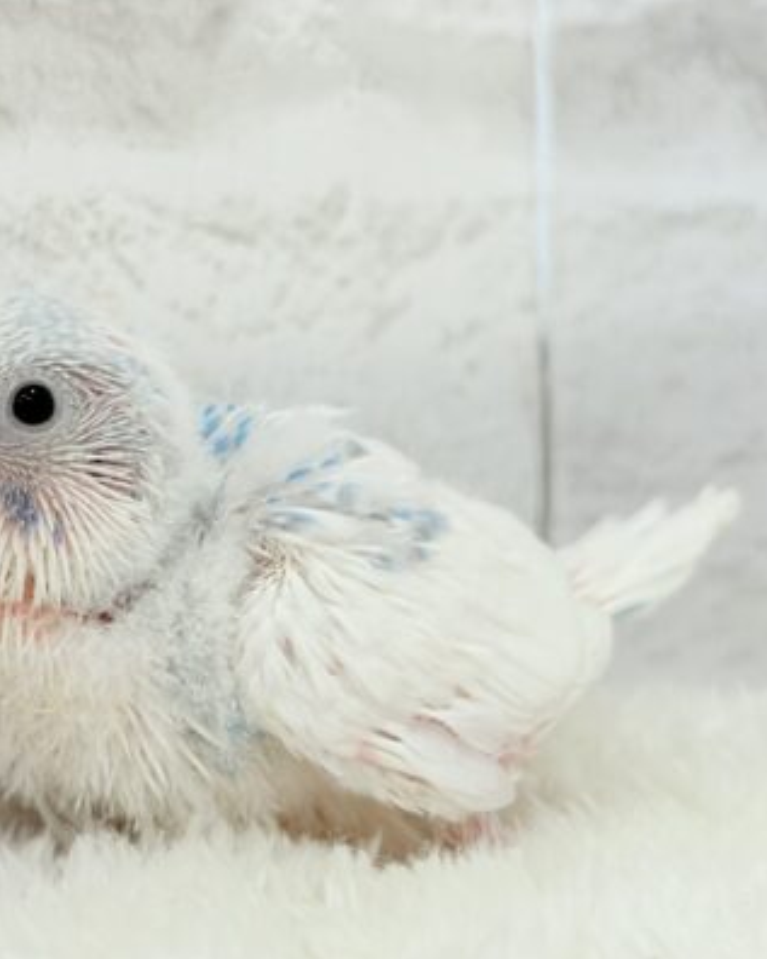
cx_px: 266
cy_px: 482
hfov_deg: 18.7
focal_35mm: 82
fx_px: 2326
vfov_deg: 23.3
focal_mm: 5.96
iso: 32
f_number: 1.6
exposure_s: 1/50
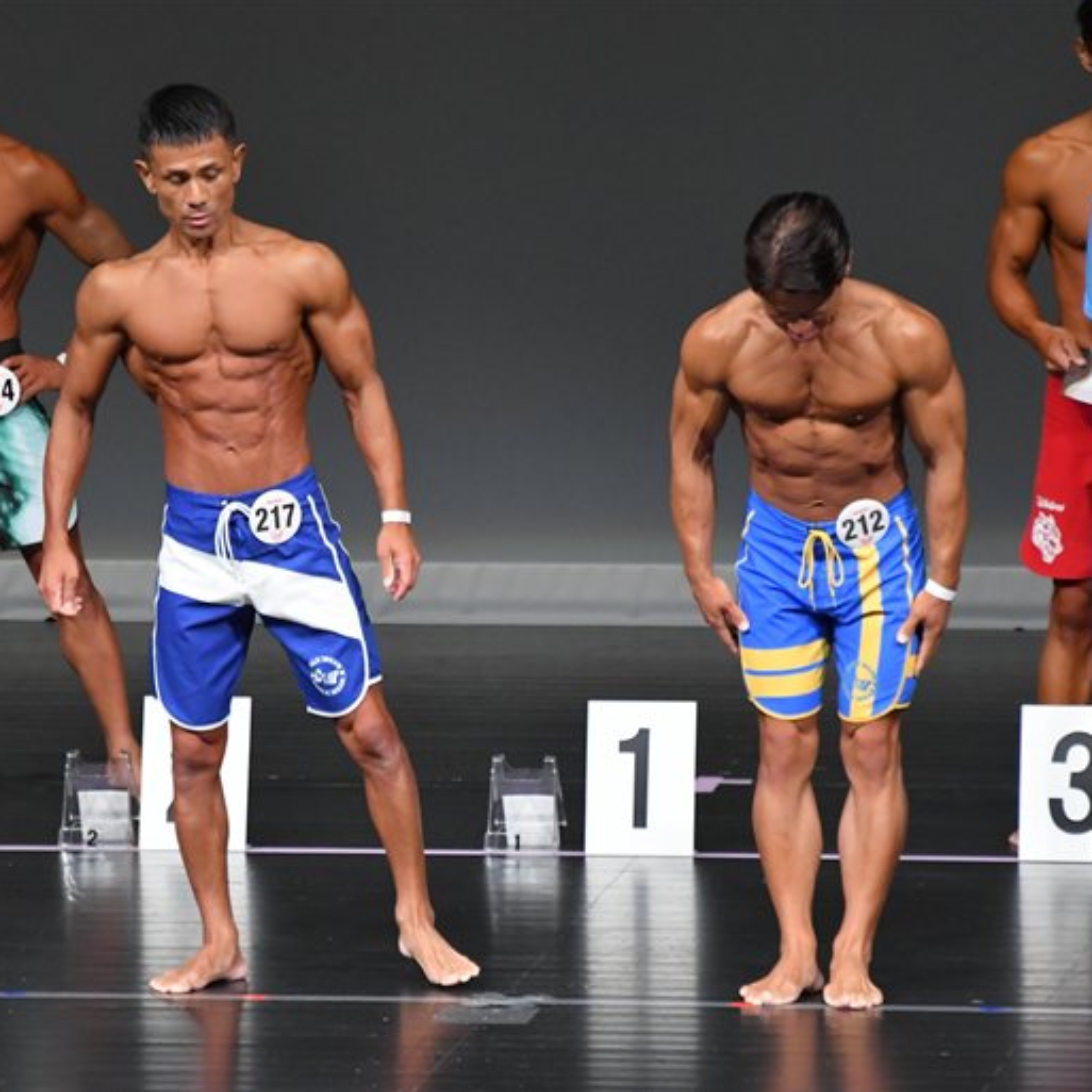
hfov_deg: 3.6
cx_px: 374
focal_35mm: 481
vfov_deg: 3.6
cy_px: 547
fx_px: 17167
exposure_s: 1/400
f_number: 5.6
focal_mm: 250
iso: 4000
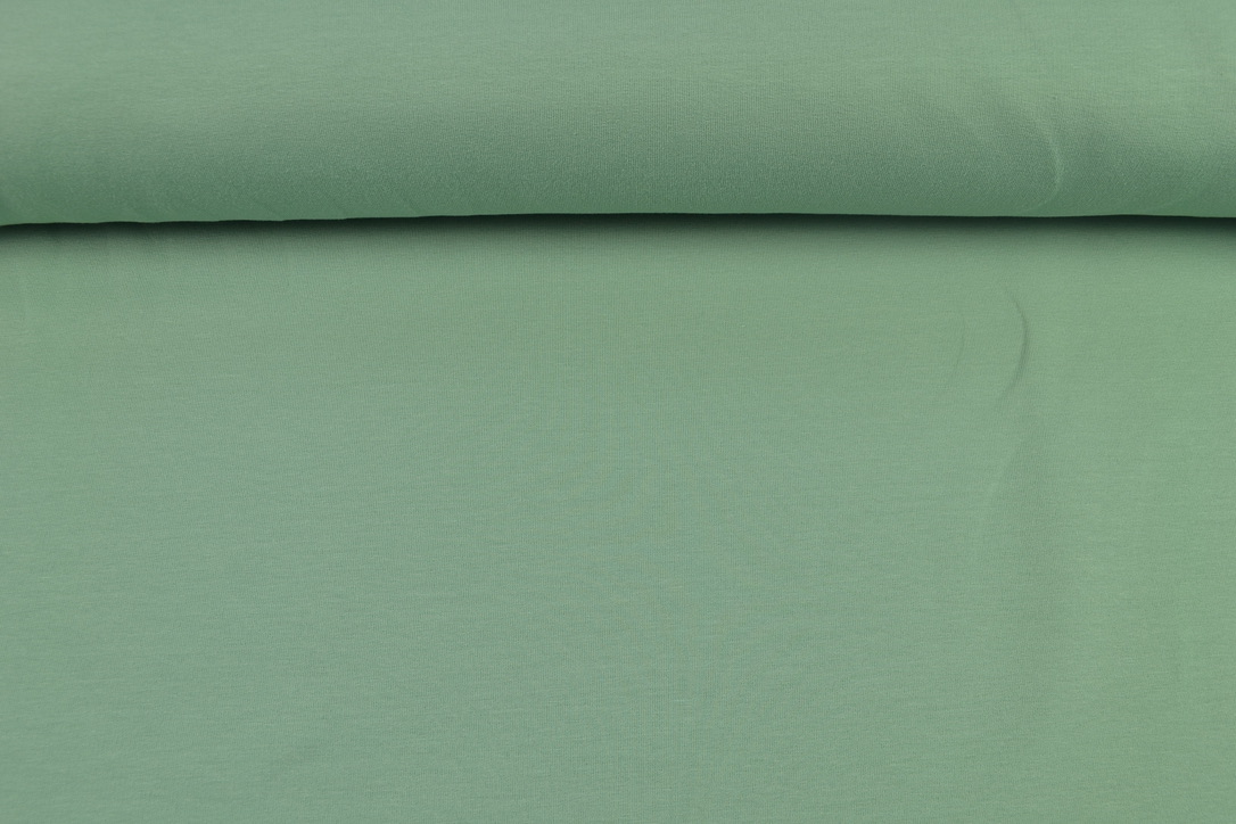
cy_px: 412
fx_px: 1133
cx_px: 618
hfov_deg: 57.2
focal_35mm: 33
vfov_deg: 40.0
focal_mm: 22
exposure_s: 1/15
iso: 100
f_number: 8
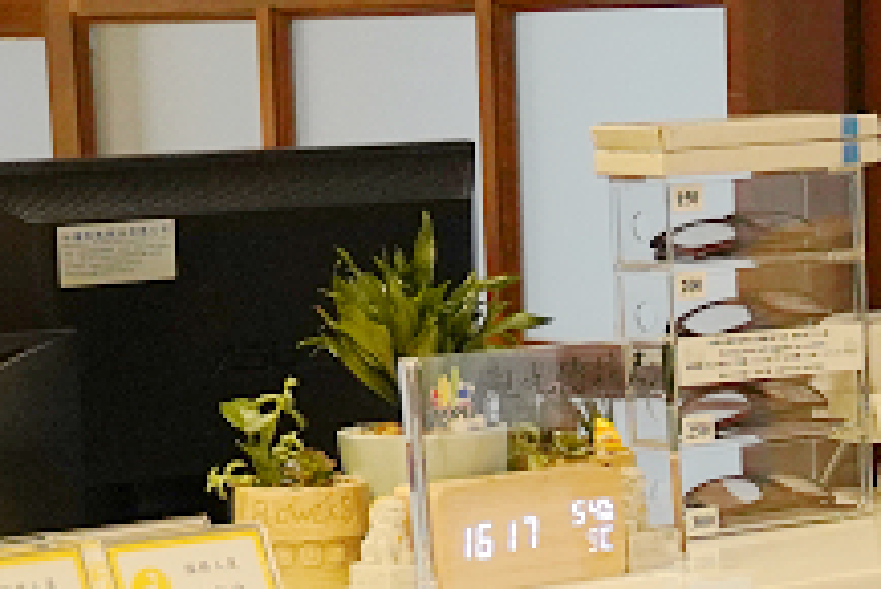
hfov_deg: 12.1
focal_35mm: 166
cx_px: 1023
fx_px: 4065
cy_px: 1133
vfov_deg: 7.9
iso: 3200
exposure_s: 1/160
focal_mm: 30
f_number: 2.8
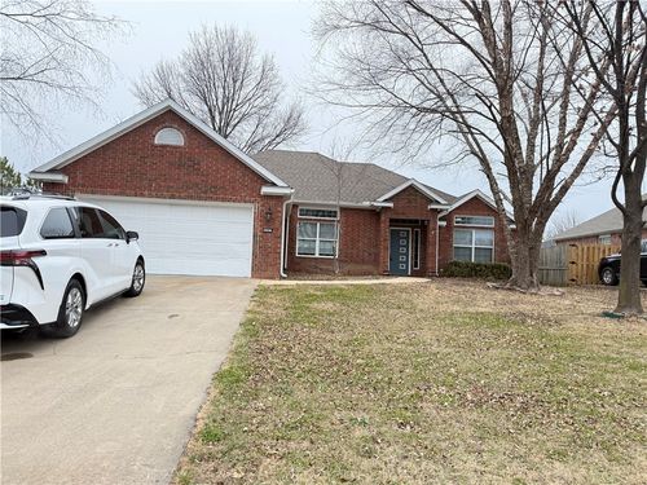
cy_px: 242
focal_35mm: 24
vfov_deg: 56.8
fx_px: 449
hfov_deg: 71.6
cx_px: 324
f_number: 1.78
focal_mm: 6.76
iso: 100
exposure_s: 1/677
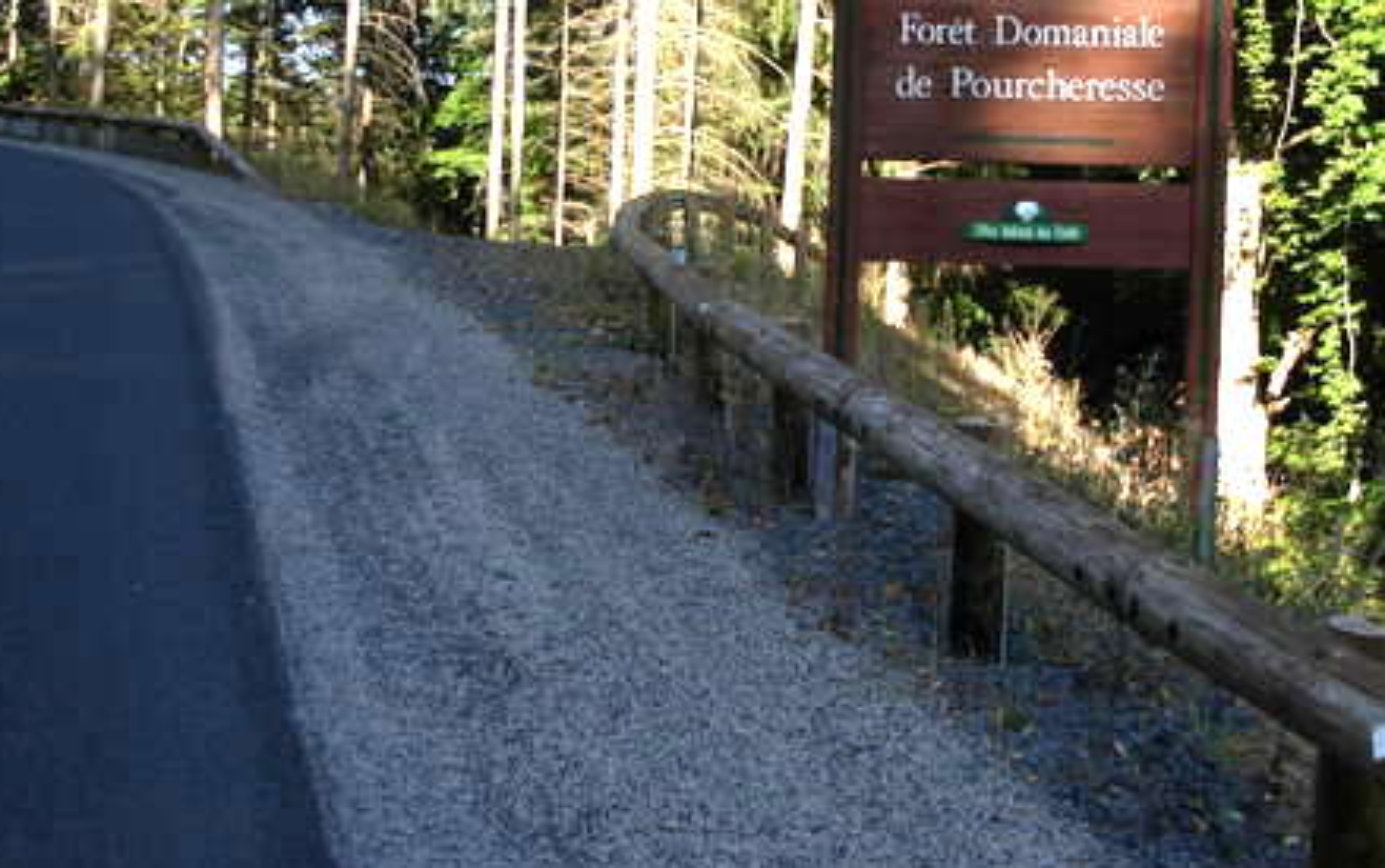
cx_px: 823
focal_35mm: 55
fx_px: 2077
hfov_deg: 36.7
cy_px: 205
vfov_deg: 23.3
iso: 79
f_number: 2.9
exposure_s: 1/304
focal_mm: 6.3
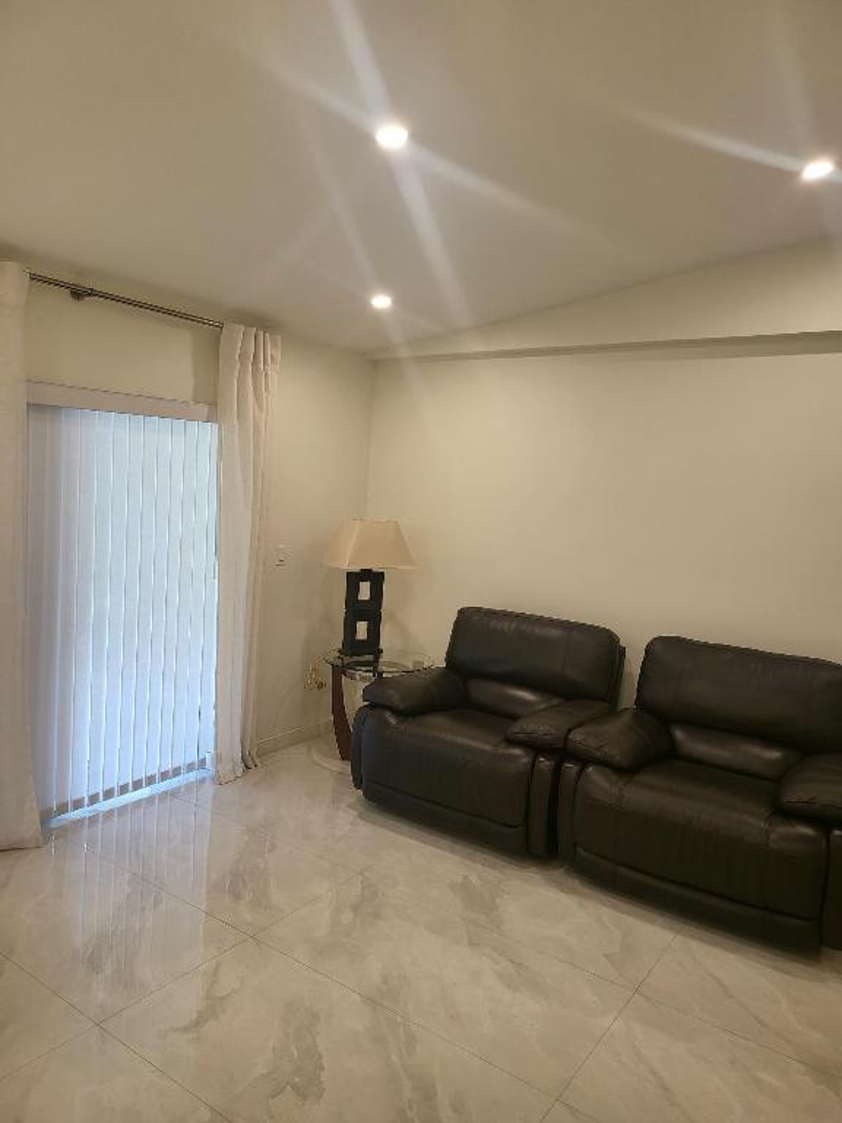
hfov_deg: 56.8
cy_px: 562
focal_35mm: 24
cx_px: 421
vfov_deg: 71.6
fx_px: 778
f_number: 1.8
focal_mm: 5
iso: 200
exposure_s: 1/120
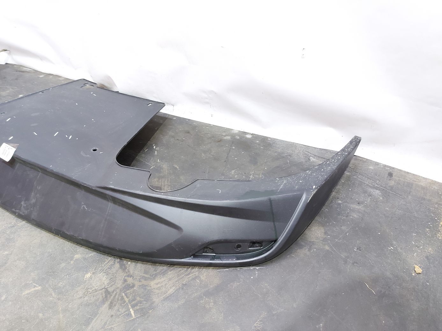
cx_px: 221
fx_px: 306
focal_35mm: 24
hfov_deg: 71.6
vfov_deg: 56.8
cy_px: 166
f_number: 1.8
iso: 500
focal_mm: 5.23
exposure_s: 1/25
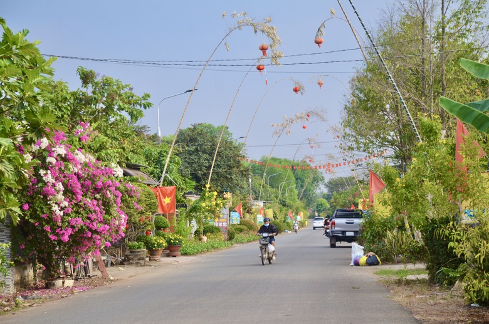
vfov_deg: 13.8
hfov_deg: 20.6
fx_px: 1342
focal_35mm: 99
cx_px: 244
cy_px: 162
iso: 400
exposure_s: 1/500
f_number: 5.3
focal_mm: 66
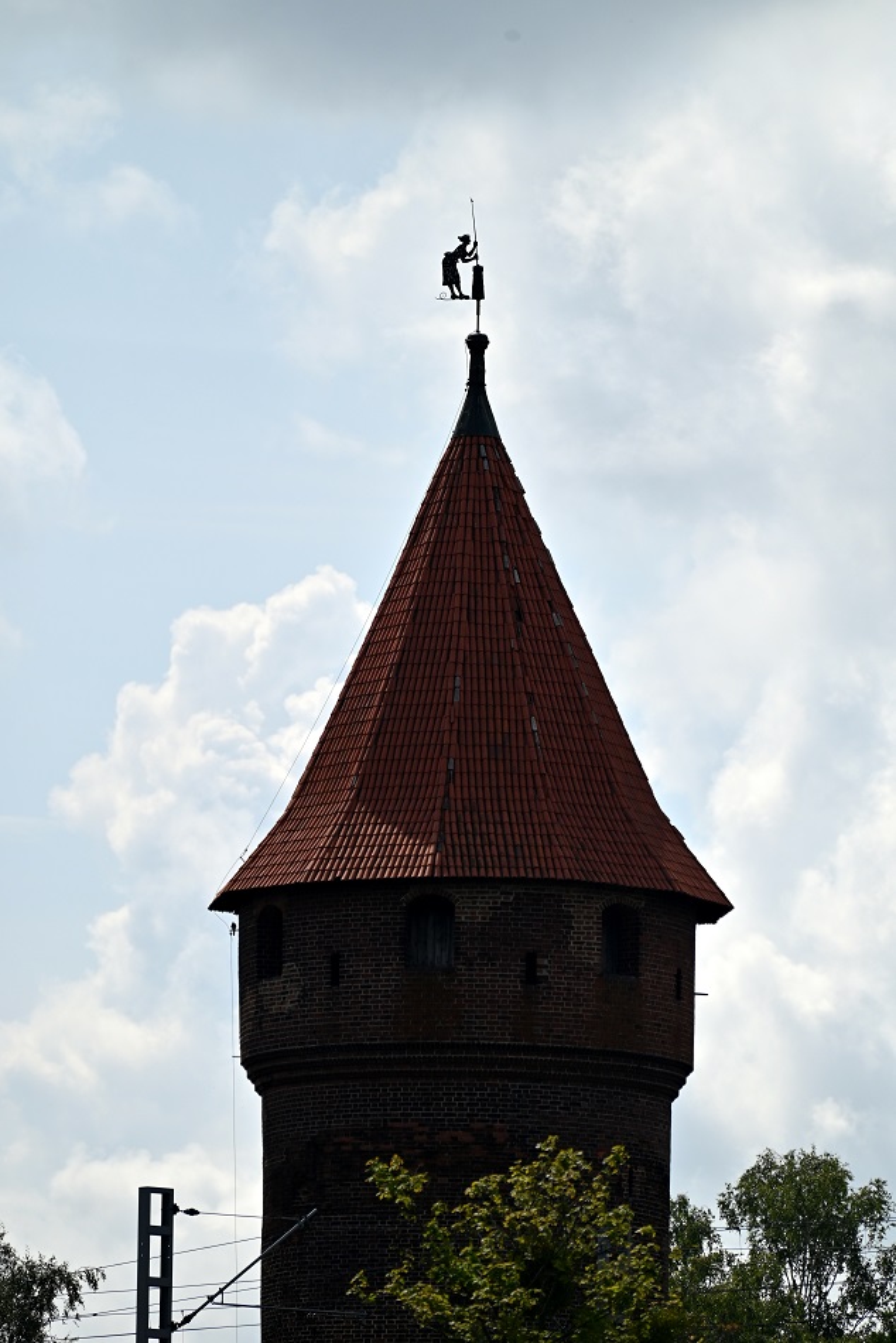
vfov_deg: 6.9
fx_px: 11191
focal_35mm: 300
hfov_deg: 4.6
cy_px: 672
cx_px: 448
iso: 200
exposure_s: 1/3200
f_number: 5.6
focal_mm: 300
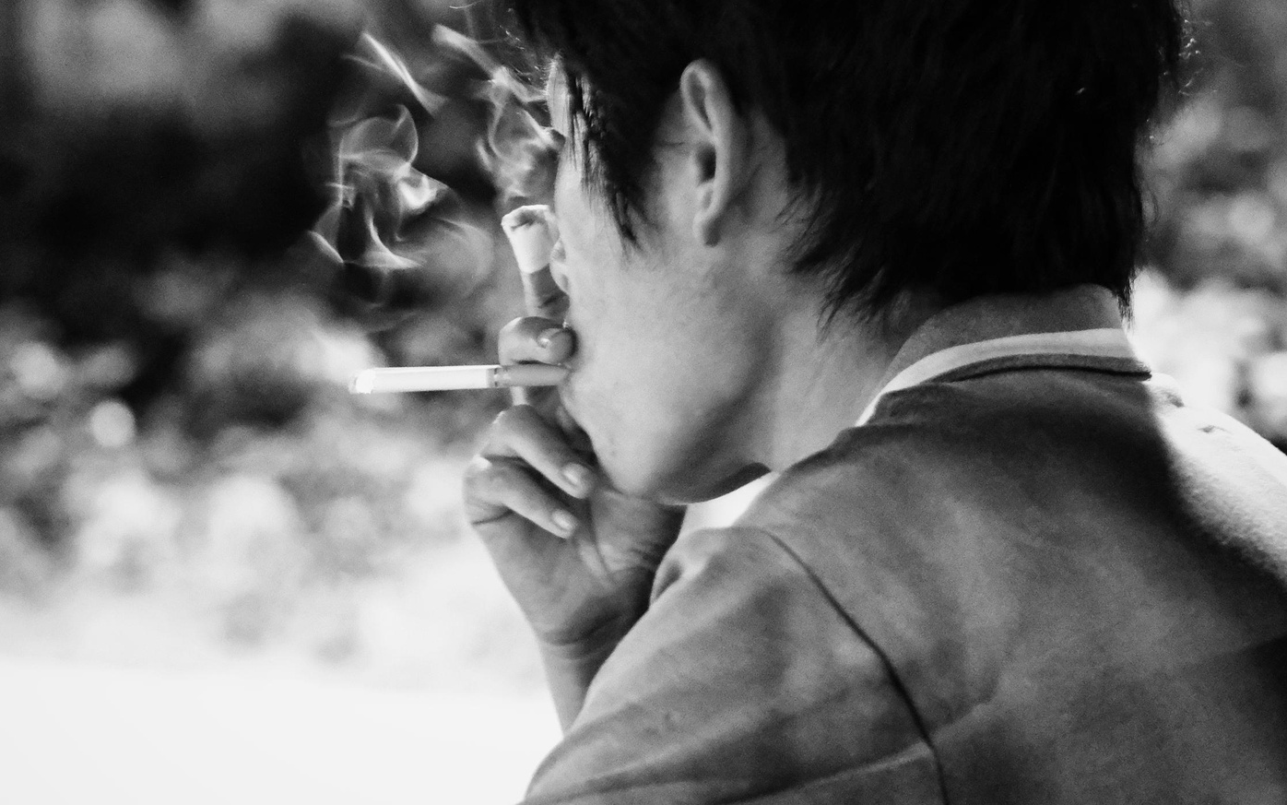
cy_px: 353
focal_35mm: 157
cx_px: 502
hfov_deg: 13.3
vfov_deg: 8.4
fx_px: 5508
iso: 10000
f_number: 2.8
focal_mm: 56
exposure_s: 1/8.5
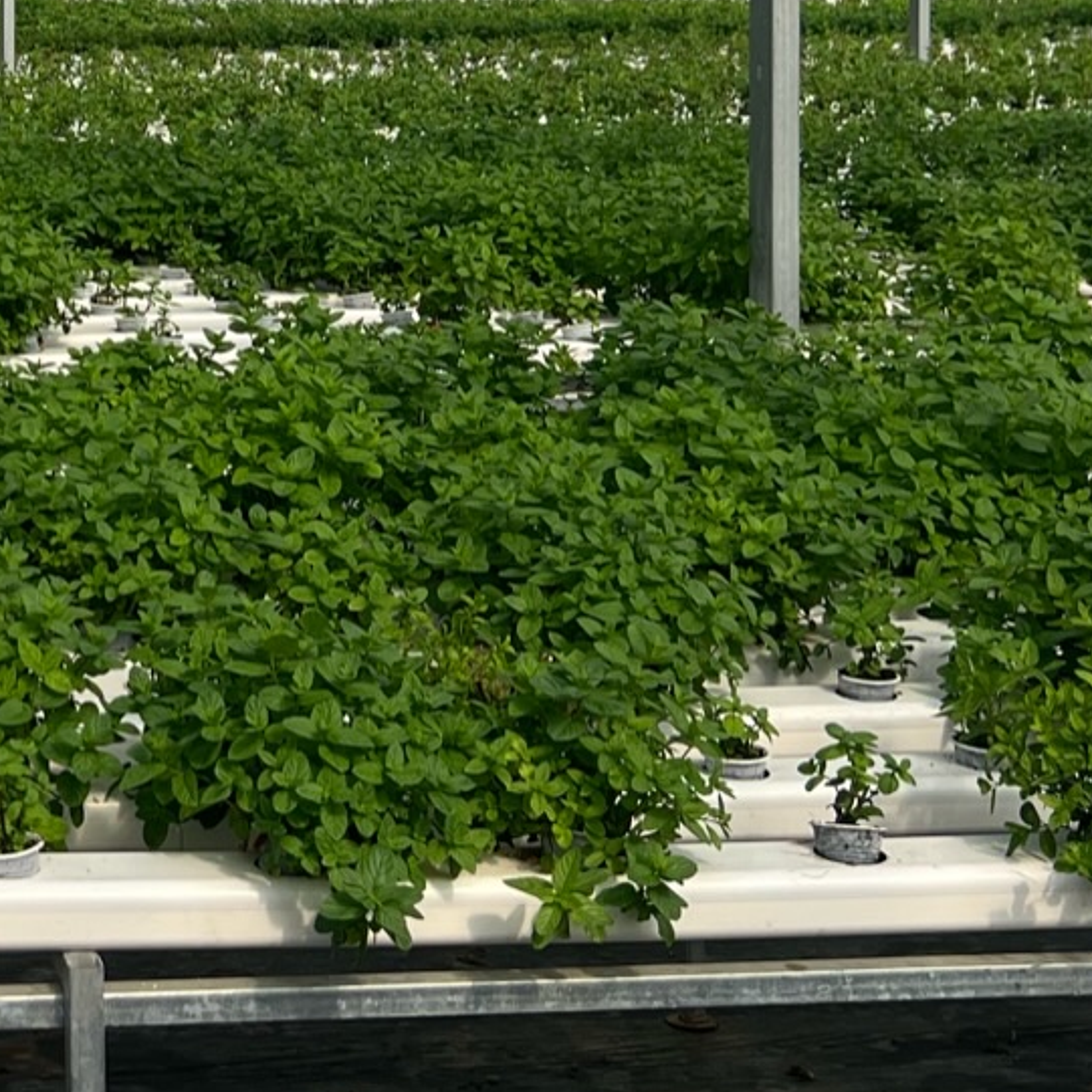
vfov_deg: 19.4
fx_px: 3105
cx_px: -300
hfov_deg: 18.6
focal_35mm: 87
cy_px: 16
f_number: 1.5
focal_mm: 5.7
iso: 50
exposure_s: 1/2008
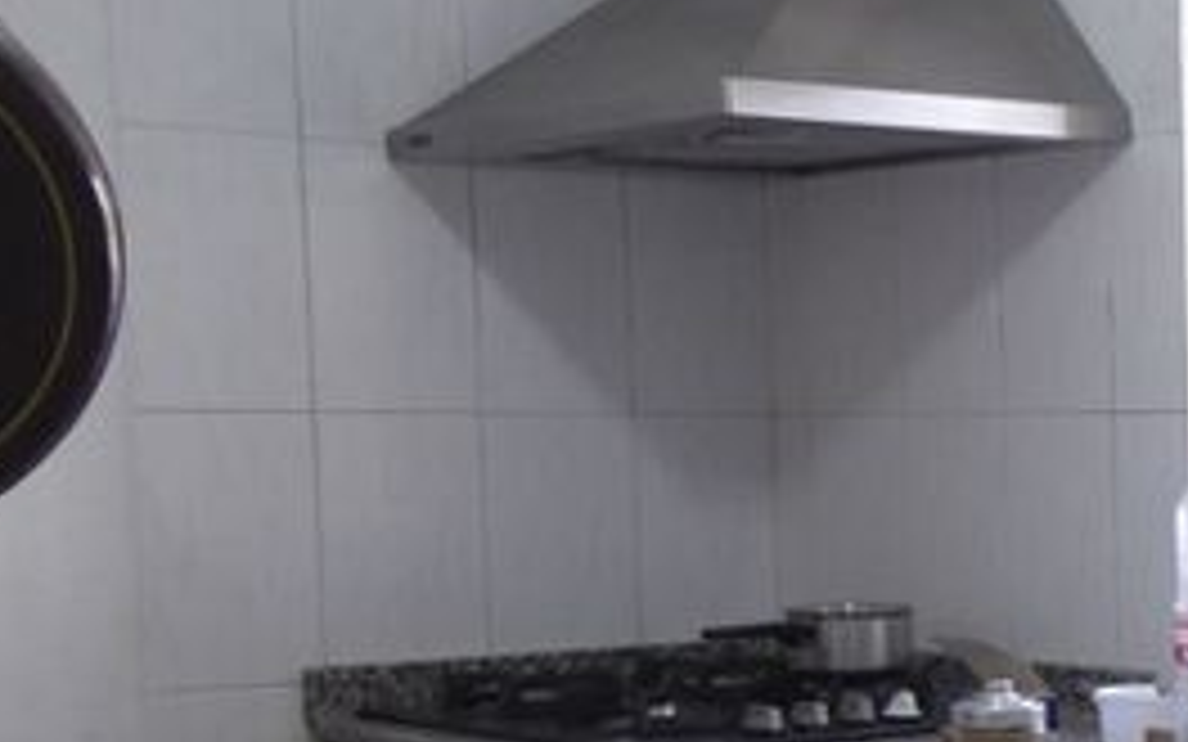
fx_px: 2655
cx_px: 1478
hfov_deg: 22.9
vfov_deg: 15.7
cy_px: 711
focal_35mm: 82
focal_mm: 5
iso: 400
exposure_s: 1/50
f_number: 3.5
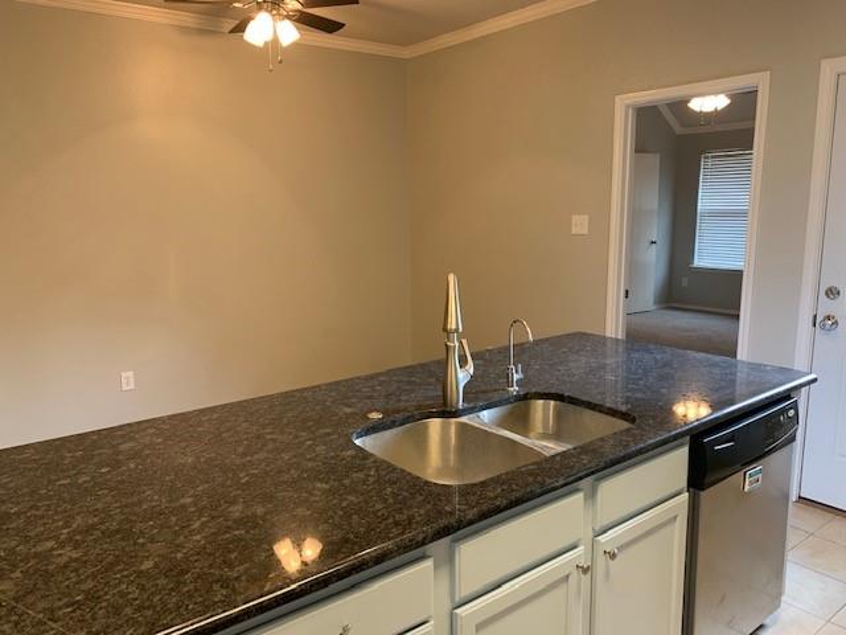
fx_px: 635
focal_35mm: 26
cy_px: 318
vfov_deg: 53.1
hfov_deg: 67.3
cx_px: 423
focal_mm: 4.25
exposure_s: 1/60
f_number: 1.8
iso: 160
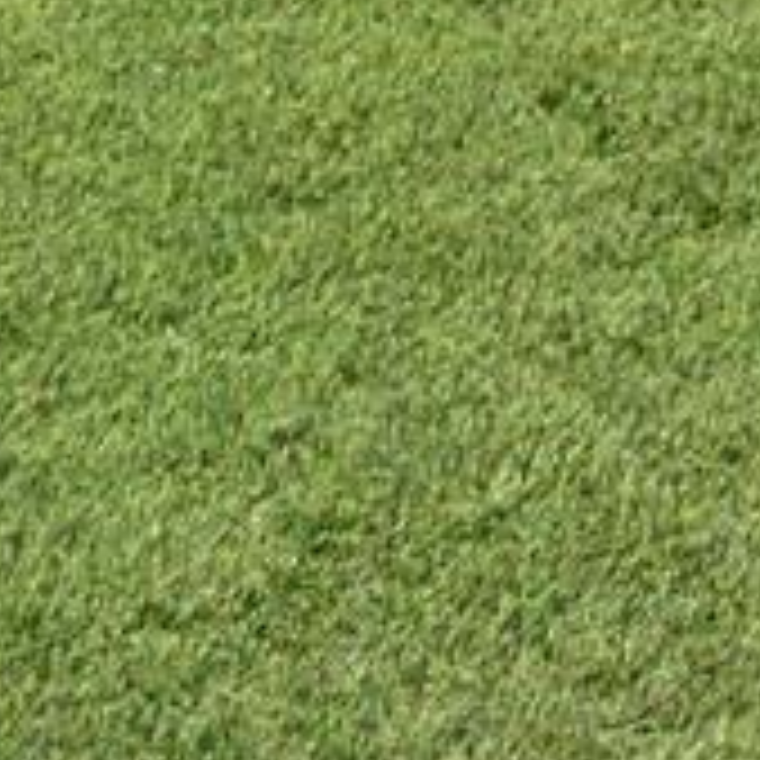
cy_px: -1439
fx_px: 4049
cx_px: 2485
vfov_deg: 8.9
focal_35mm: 163
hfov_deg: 8.5
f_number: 11
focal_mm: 20
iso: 160
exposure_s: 1/200
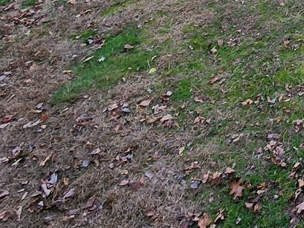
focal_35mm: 56
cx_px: 508
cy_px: -228
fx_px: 492
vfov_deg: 18.0
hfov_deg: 23.4
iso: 50
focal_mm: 2.2
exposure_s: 1/237
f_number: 2.2
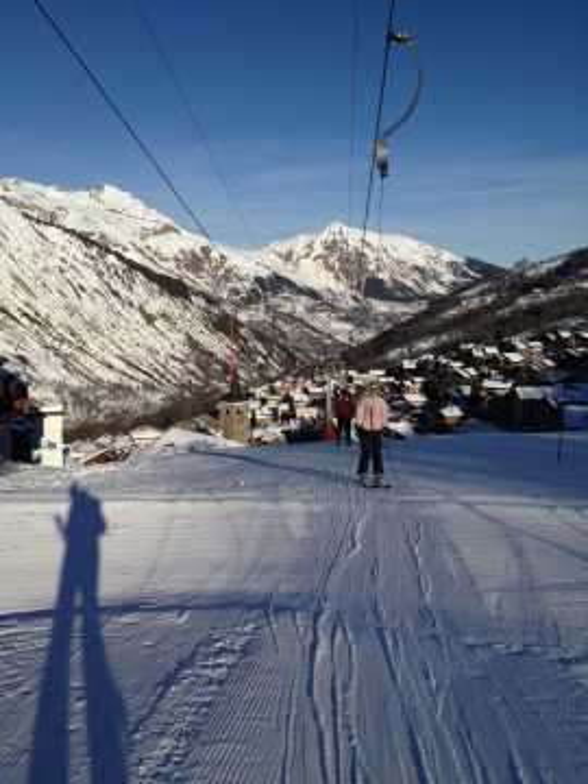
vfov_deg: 52.6
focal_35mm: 35
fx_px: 793
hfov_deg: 40.7
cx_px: 294
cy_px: 392
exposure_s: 1/3460
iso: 64
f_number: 2.4
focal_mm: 4.28
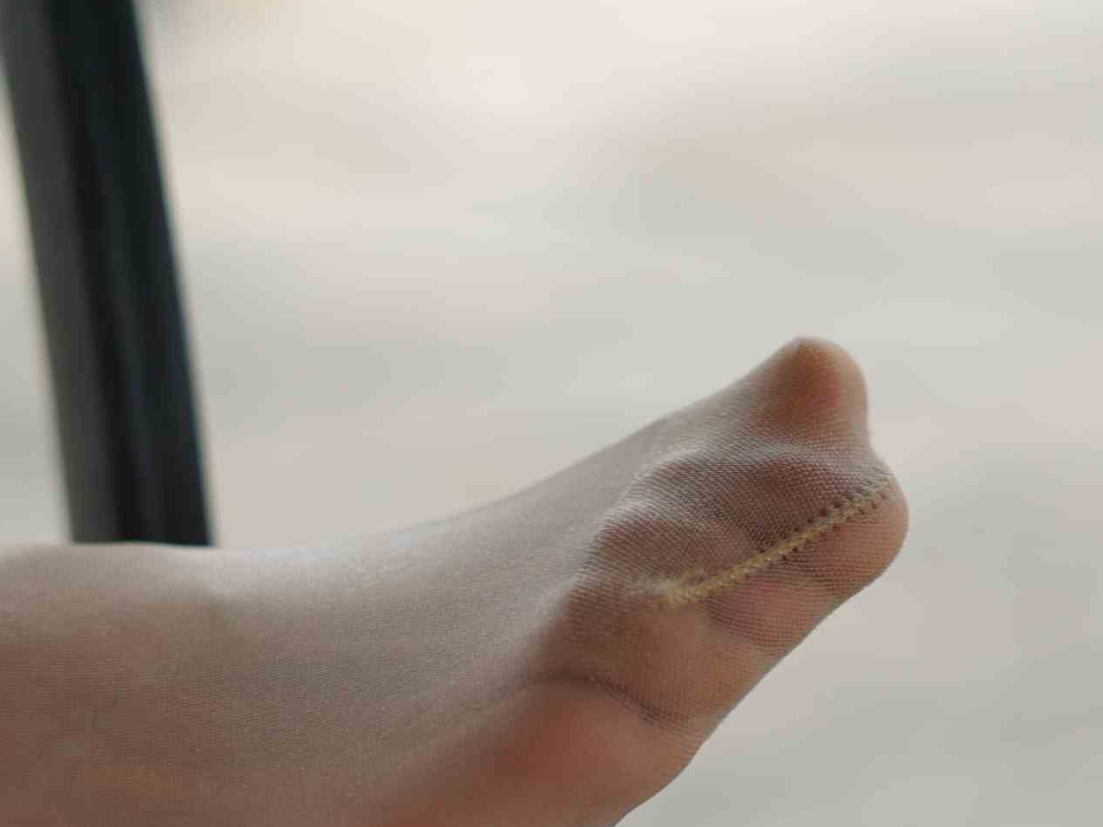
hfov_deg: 18.3
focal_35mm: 107
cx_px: 688
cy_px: 715
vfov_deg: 13.7
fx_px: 3410
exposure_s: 1/125
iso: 50
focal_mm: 50
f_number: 2.8
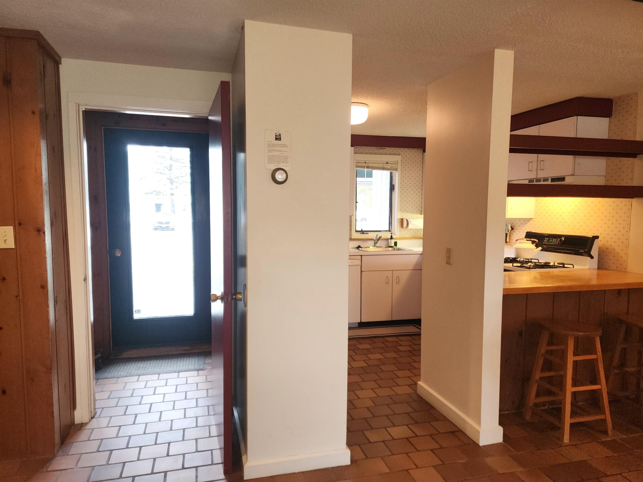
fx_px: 427
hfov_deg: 73.9
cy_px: 241
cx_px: 322
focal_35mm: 23
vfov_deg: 58.9
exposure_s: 1/60
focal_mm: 6.4
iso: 125
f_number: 1.8
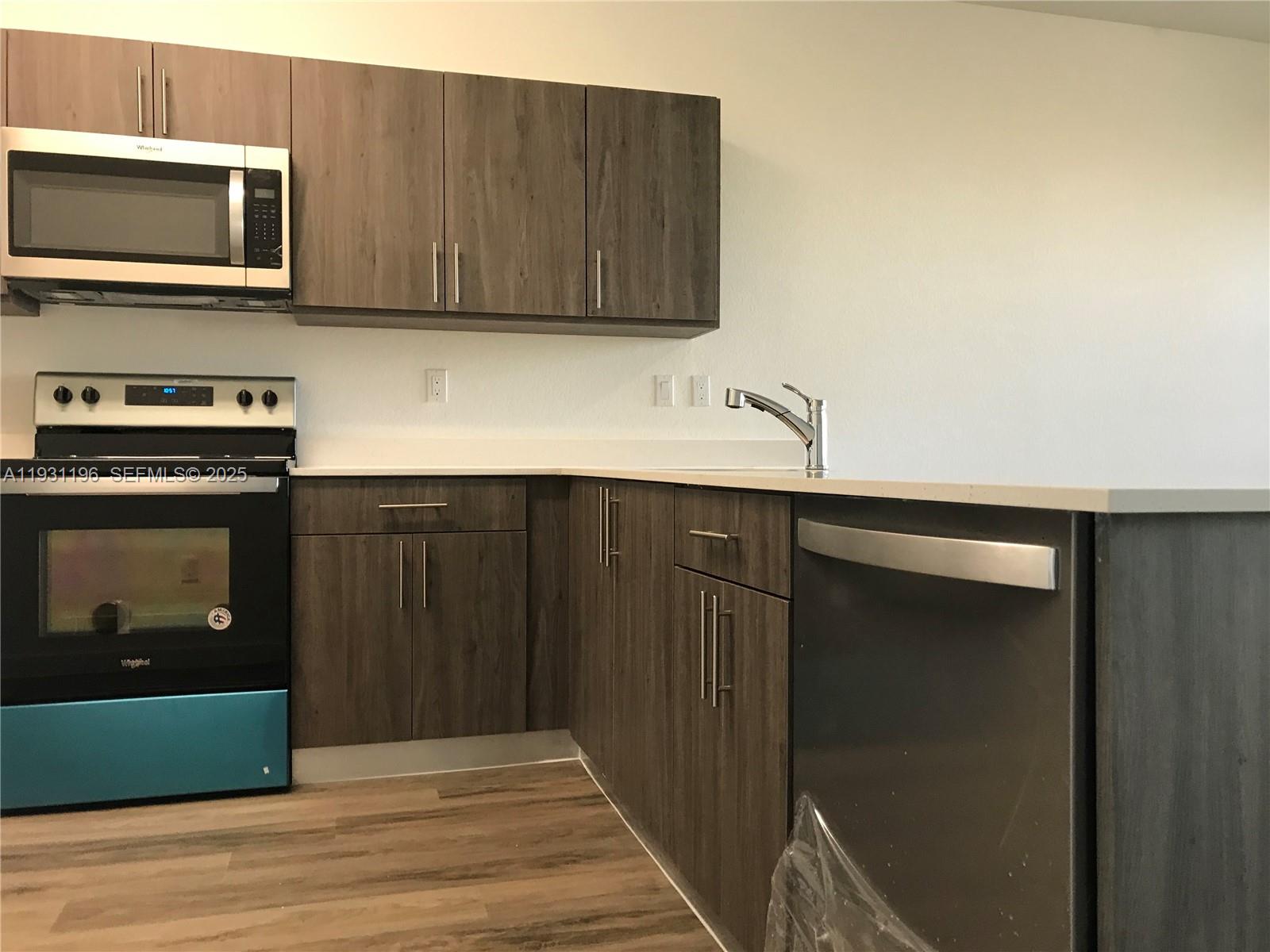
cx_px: 635
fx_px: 1027
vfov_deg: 49.7
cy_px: 476
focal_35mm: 28
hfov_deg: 63.4
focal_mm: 3.99
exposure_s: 1/17
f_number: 1.8
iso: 40
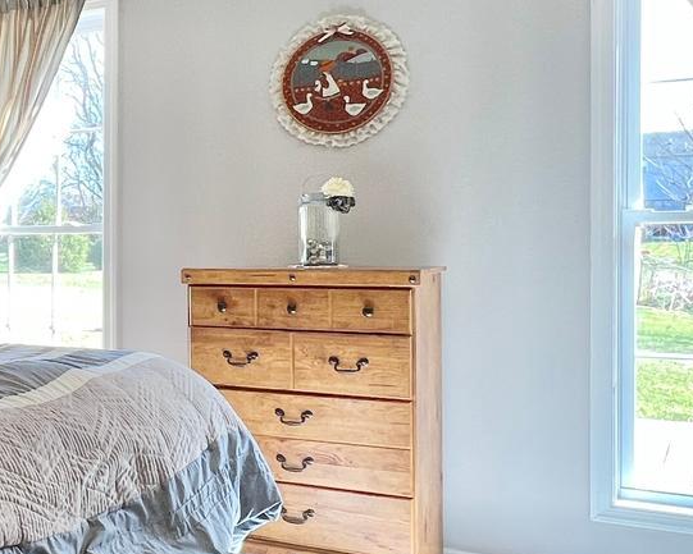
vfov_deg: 31.5
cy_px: 266
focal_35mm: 48
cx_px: -184
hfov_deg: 31.1
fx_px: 985
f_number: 1.8
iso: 64
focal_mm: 1.57
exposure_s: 1/99
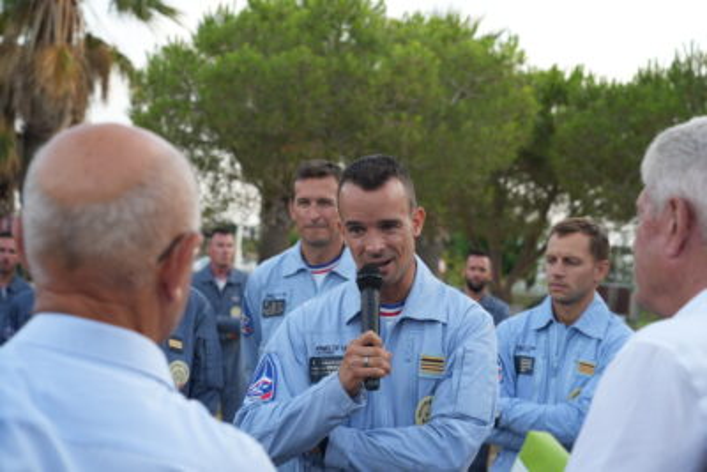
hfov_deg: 32.9
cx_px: 354
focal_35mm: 61
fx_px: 1198
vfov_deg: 22.3
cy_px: 236
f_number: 5.6
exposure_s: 1/320
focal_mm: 61
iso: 400
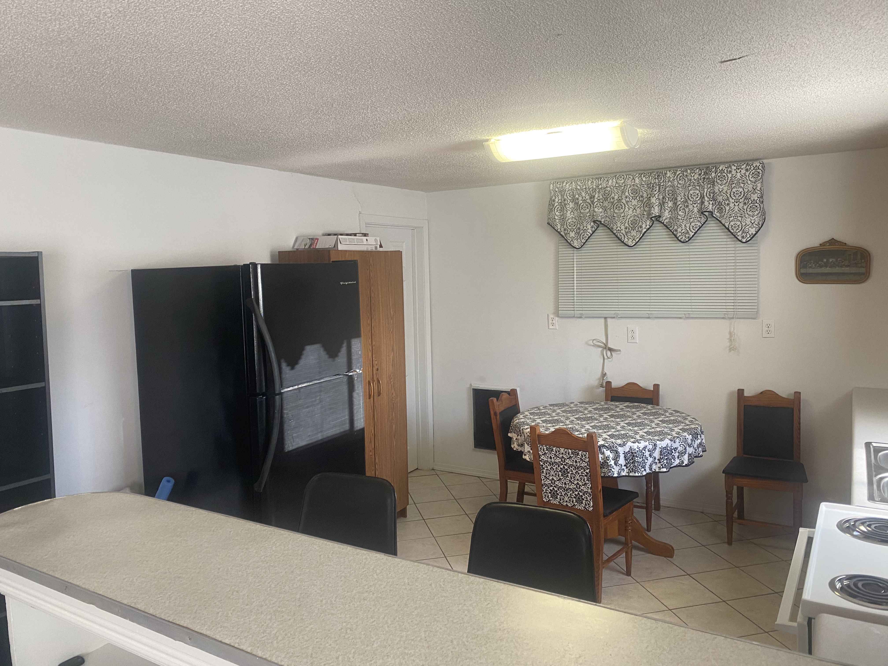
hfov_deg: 67.3
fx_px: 667
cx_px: 444
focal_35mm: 26
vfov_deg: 53.1
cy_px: 333
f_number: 1.8
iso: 100
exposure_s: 1/60
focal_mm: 4.25
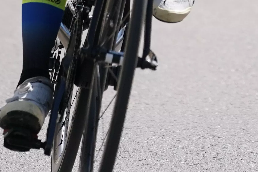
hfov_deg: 1.6
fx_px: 9324
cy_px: -280
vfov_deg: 1.1
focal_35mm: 1301
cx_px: 179
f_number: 2.8
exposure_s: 1/5000
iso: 400
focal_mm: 200
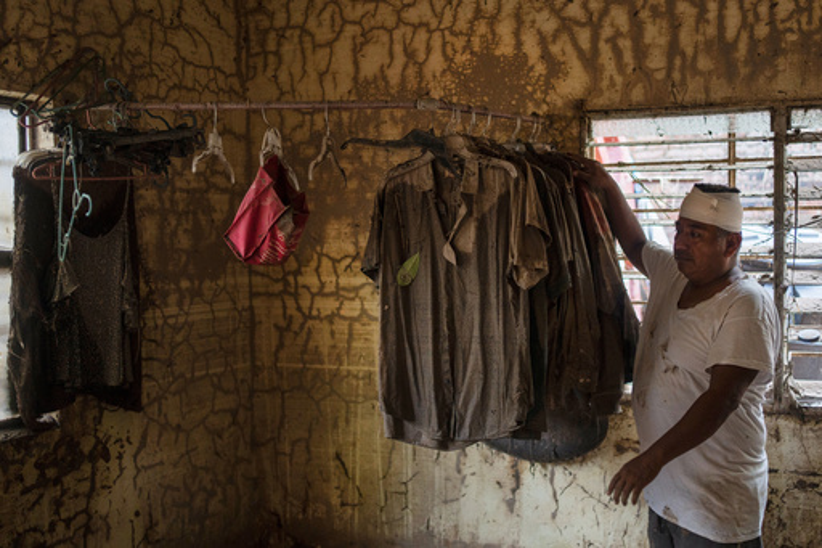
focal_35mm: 35
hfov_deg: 54.4
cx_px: 411
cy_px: 274
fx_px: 799
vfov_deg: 37.8
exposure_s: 1/500
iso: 1600
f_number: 2
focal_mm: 35
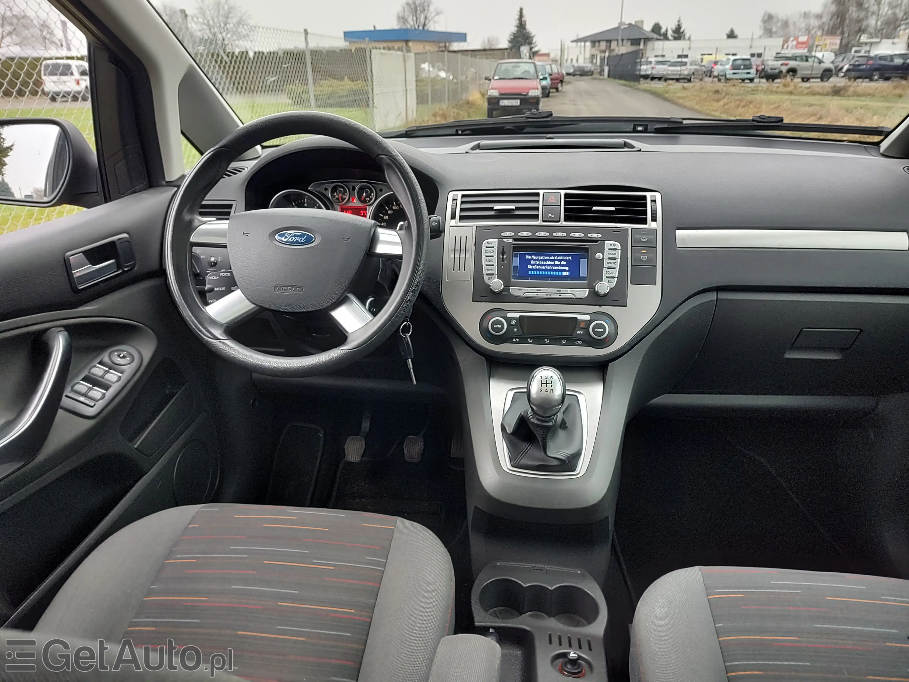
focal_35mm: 23
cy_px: 341
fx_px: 604
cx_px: 454
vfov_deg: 58.9
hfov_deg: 73.9
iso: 155
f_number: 1.8
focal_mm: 5.56
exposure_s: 1/50
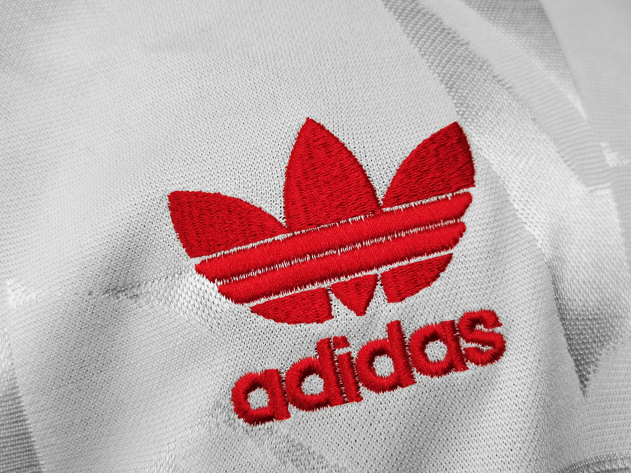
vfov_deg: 37.7
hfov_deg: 49.0
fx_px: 693
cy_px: 236
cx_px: 316
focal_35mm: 38
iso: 100
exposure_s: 1/60
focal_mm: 5.58
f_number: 1.8
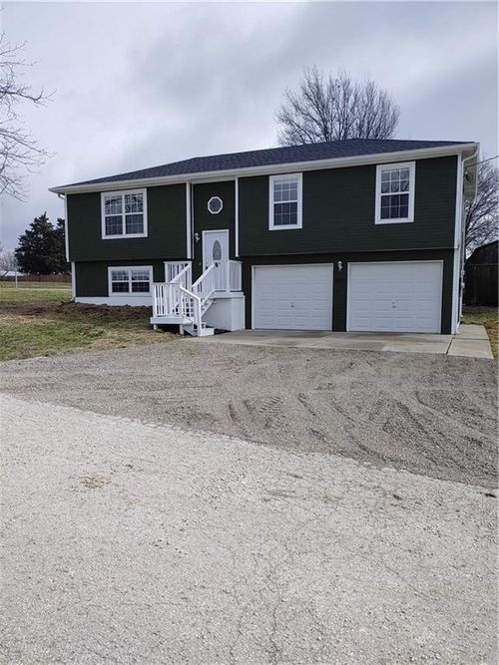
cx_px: 250
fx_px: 500
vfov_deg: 67.3
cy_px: 332
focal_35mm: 26
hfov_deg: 53.0
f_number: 1.8
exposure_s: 1/2899
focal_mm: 4.36
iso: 100
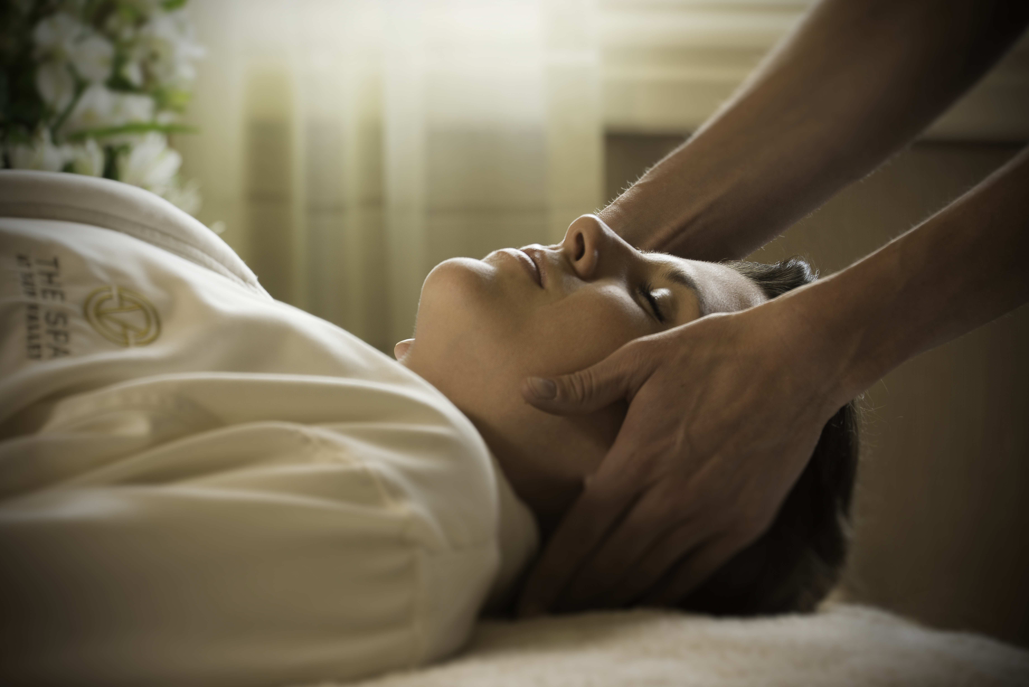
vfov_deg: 6.9
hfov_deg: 10.3
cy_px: 344
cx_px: 514
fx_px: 5718
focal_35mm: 200
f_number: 7.1
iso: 100
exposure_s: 1/5
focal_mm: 200
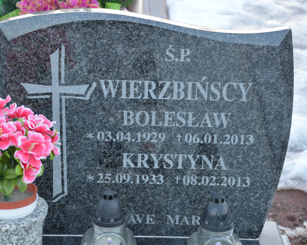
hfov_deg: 19.4
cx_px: 148
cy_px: 123
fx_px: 899
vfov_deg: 15.5
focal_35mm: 99
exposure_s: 1/125
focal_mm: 58
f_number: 5
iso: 1250
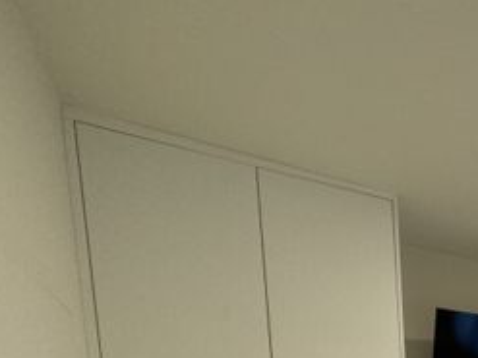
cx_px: 611
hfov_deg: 34.4
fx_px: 552
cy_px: 507
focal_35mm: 40
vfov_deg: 27.5
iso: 160
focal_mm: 2.22
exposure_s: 1/100
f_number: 2.2
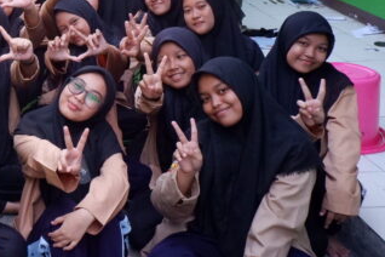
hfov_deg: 26.3
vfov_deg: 19.1
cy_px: 25
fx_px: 749
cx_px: -51
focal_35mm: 70
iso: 5000
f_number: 11
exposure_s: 1/500
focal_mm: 19.2
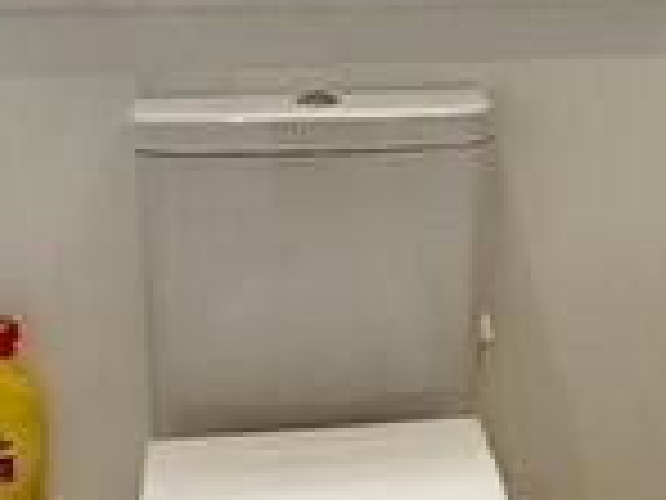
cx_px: 711
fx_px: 1732
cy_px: 27
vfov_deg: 16.2
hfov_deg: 20.8
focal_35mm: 90
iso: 64
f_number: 2.2
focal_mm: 2.2
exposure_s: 1/50
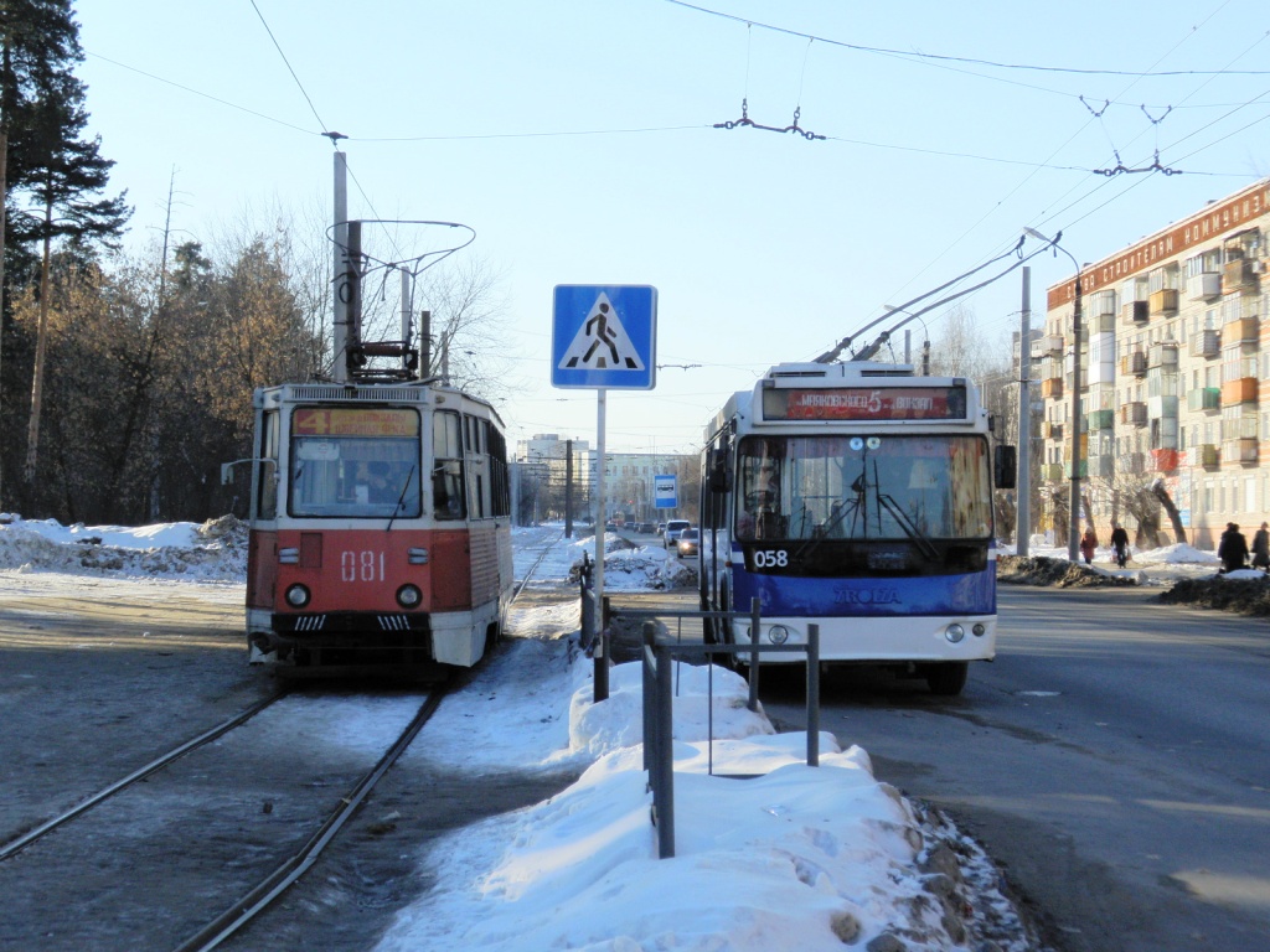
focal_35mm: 72
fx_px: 2642
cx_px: 635
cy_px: 476
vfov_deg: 20.4
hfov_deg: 27.0
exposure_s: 1/320
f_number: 5
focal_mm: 12.7
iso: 64
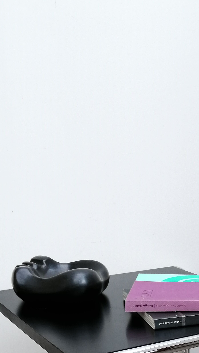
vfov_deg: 31.9
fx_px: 572
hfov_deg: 19.6
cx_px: 156
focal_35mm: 61
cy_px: 346
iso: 80
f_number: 1.8
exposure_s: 1/100
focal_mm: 3.95
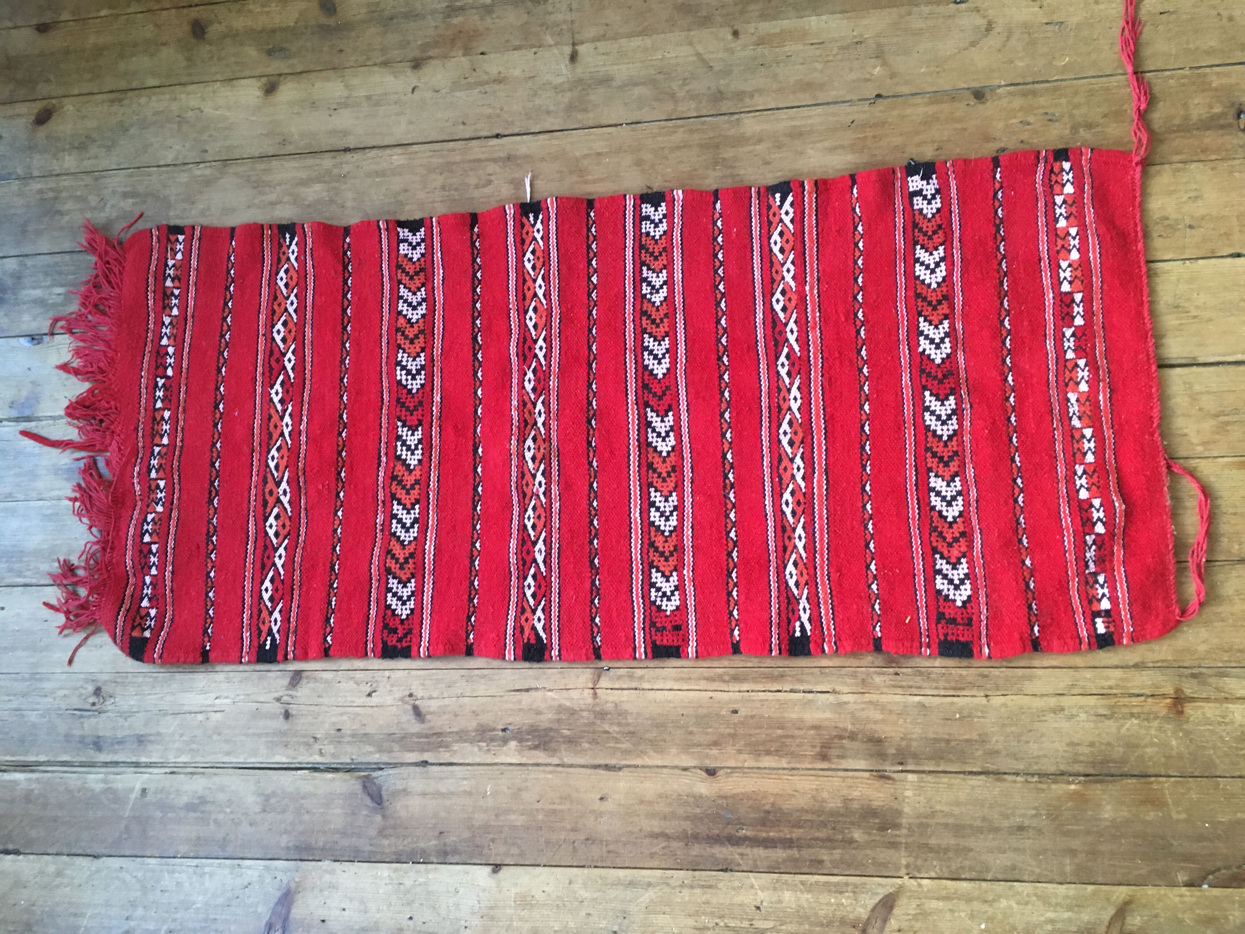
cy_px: 467
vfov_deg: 48.2
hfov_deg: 61.7
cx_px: 622
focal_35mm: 29
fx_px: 1043
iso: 200
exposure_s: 1/33
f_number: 2.2
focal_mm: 4.15
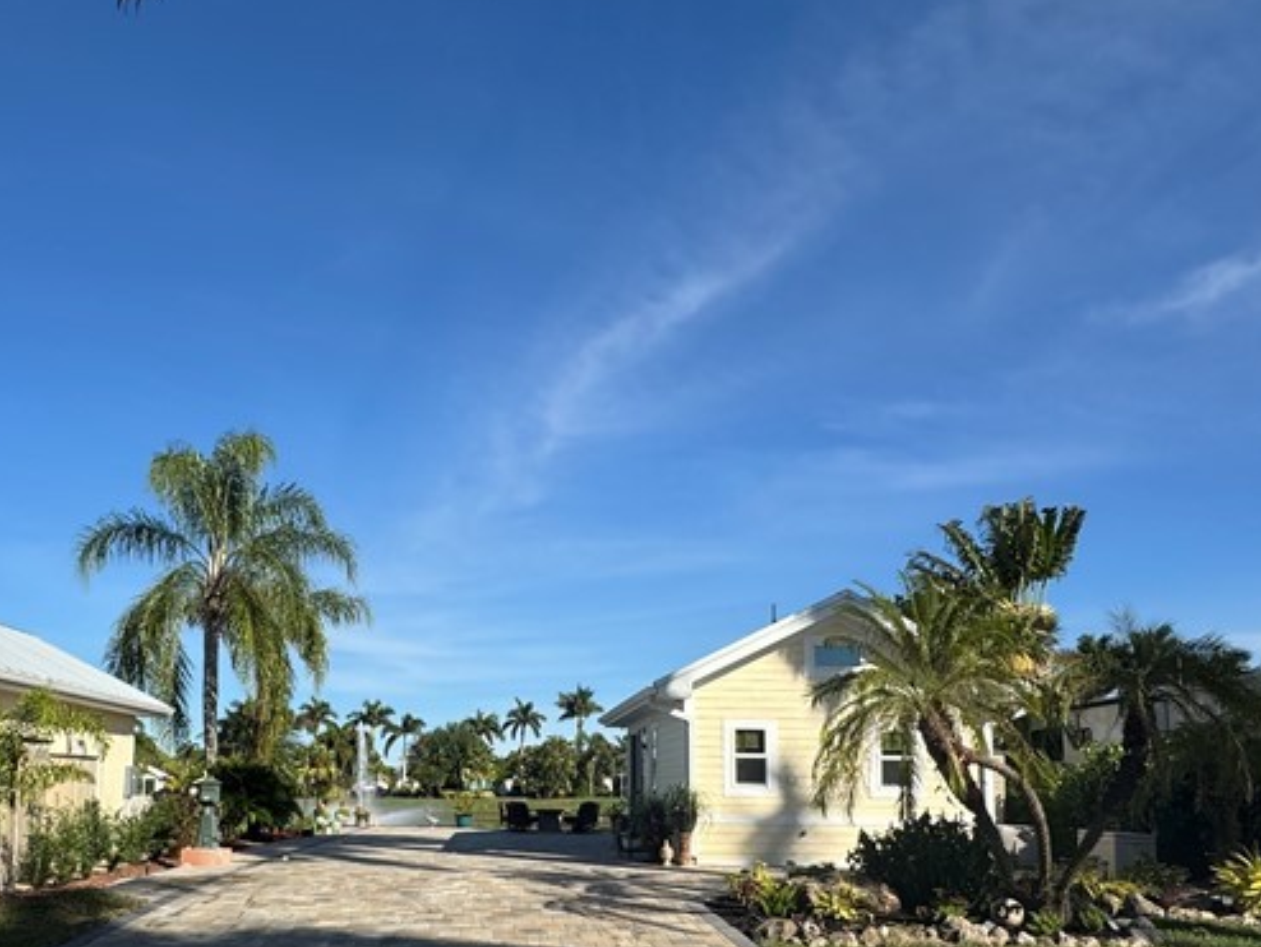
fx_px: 1057
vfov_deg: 46.9
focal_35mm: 29
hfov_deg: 61.2
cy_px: 679
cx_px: 518
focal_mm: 2.22
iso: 50
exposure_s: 1/2770
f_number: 2.2
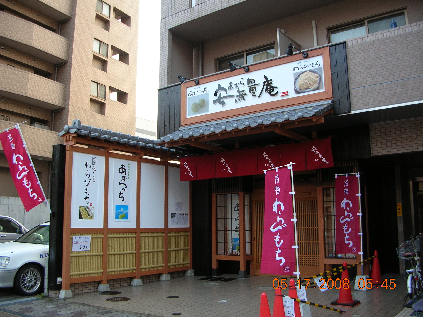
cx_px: 212
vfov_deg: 40.6
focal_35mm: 35
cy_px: 158
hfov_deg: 52.7
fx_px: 427
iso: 50
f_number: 2.8
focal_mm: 5.8
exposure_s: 1/33.5
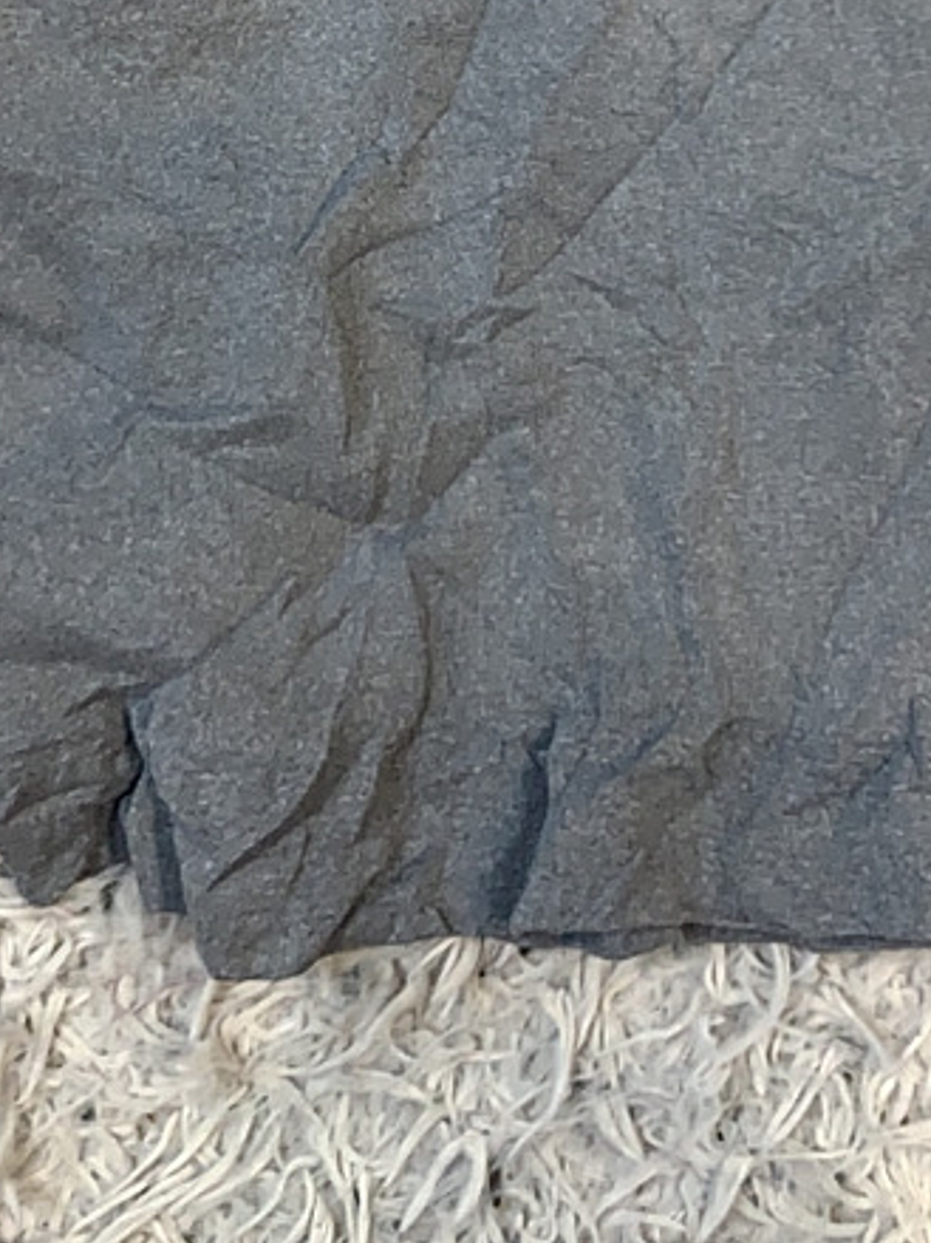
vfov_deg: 28.4
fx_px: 2296
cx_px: 538
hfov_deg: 22.9
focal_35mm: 64
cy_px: -8
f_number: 1.8
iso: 50
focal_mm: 4.25
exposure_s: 1/100
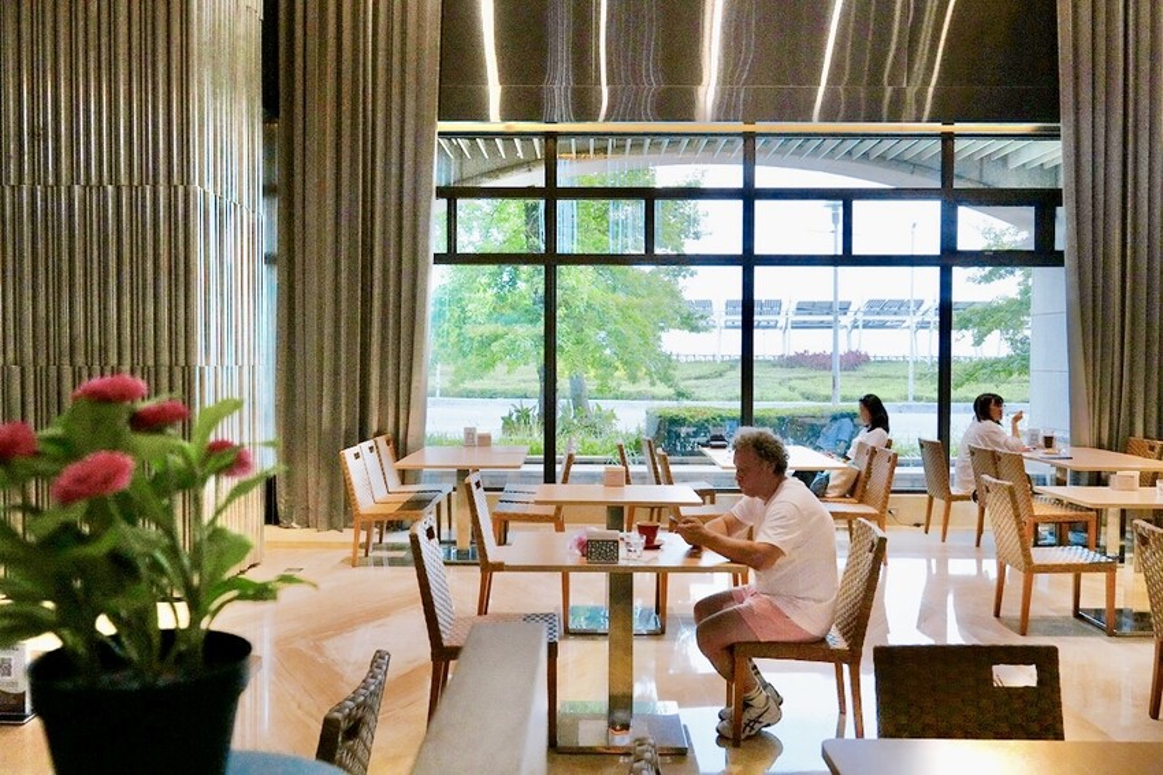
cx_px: 582
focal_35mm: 30
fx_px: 969
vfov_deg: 43.6
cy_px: 388
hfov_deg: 61.9
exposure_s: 1/640
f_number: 8
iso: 6400
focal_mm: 30
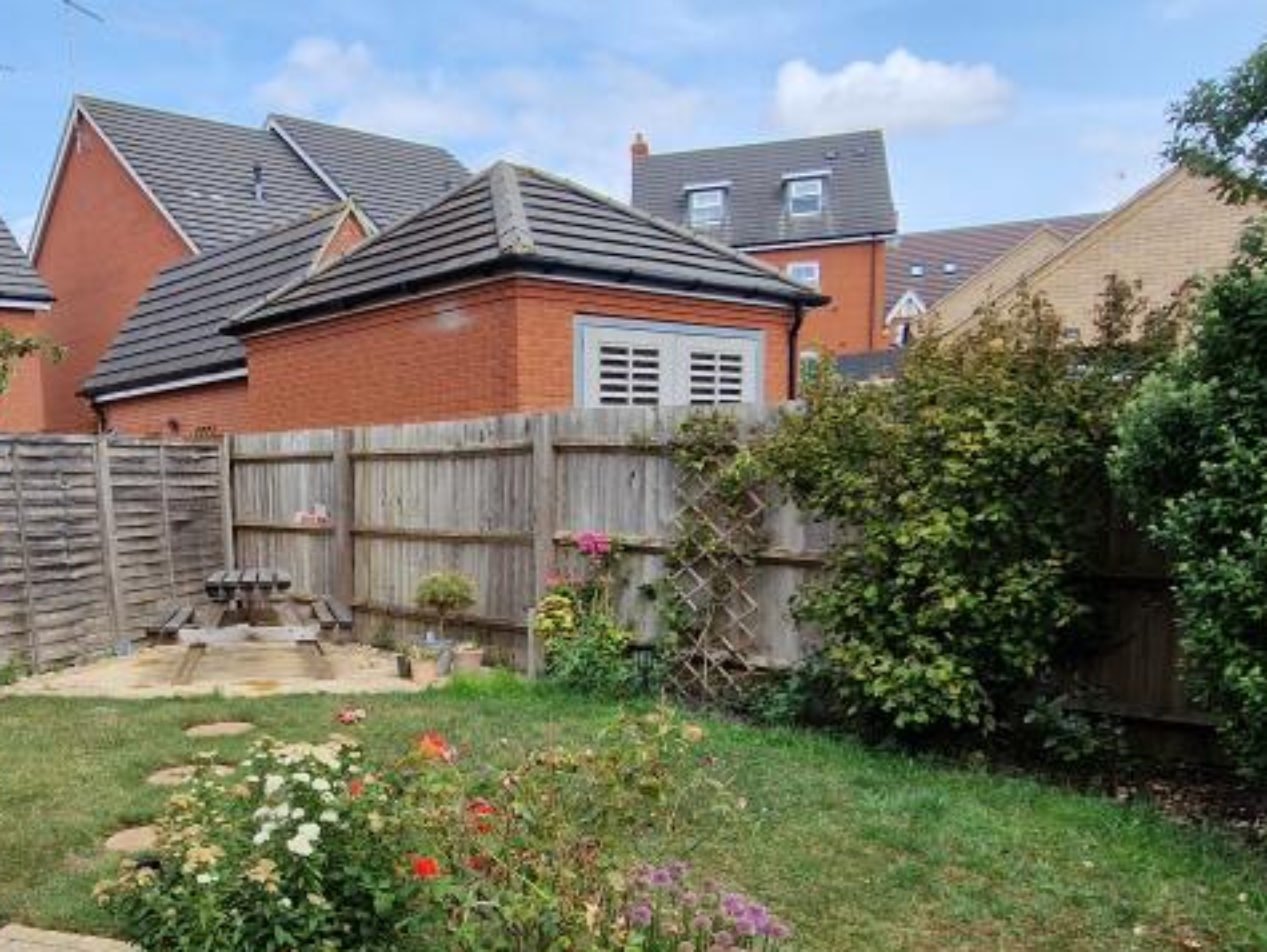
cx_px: 395
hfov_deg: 61.4
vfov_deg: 48.4
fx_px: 1026
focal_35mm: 28
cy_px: 680
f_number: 2.2
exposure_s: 1/1708
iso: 50
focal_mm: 2.2
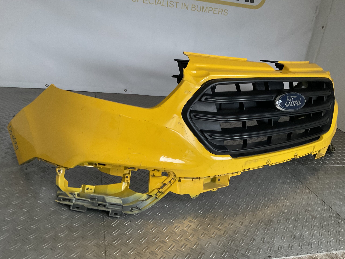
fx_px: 289
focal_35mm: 29
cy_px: 130
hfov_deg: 61.7
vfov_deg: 48.2
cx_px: 172
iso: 250
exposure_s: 1/33
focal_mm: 3
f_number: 1.8
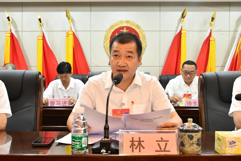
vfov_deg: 33.4
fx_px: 268
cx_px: 120
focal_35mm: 40
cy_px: 80
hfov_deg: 48.5
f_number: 8
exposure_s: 1/40
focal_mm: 27
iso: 2800
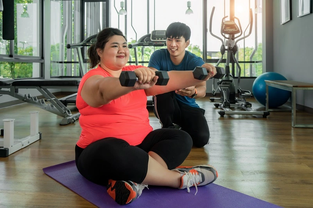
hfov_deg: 57.2
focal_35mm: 33
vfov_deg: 40.0
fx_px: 287
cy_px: 104
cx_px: 156
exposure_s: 1/200
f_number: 4
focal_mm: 33
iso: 320
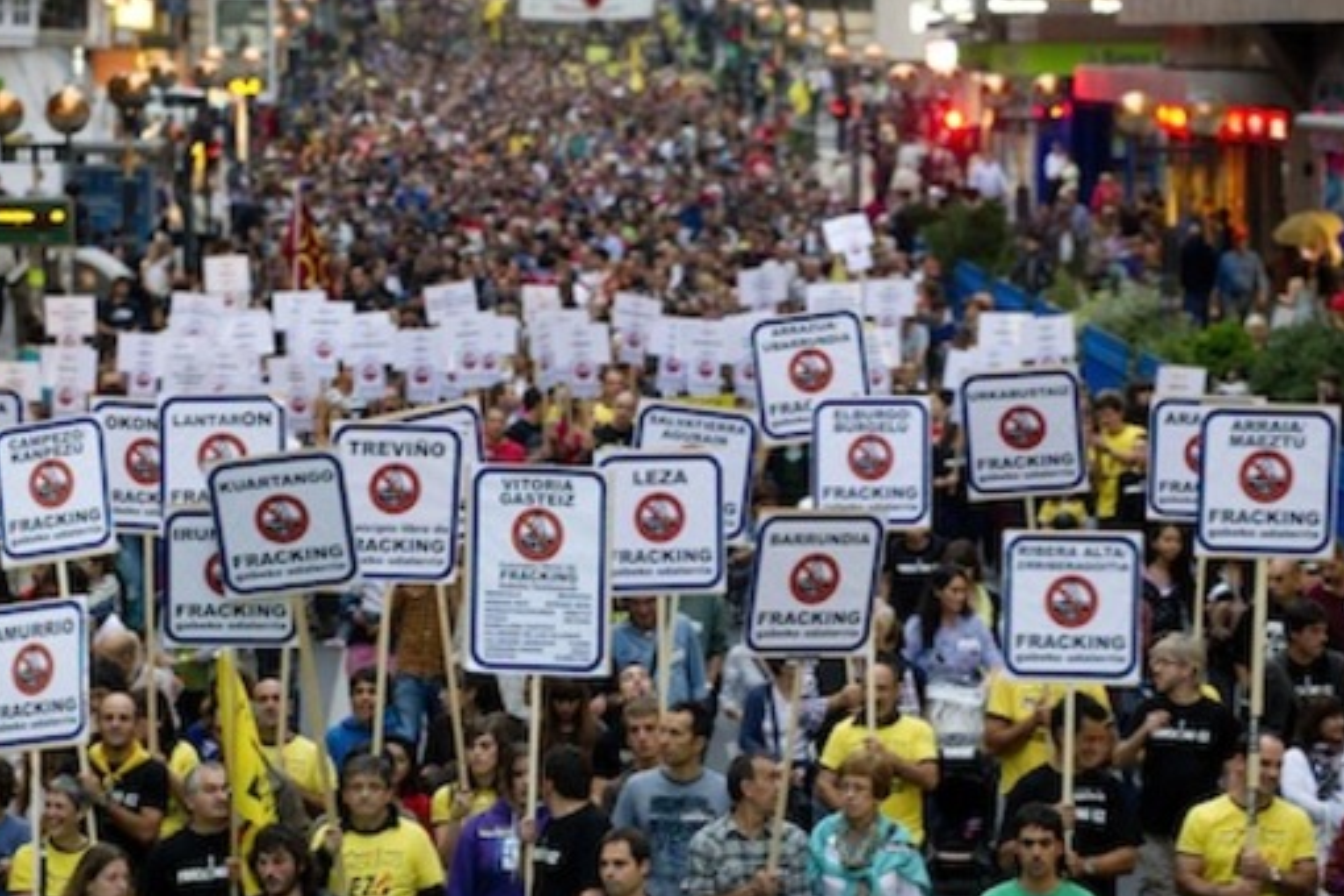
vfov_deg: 7.2
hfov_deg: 10.7
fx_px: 7167
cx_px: 625
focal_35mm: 192
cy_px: 589
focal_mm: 135
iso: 1600
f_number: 3.5
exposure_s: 1/60
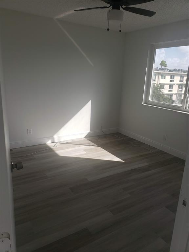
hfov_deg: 53.1
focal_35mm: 26
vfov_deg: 67.3
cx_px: 94
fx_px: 189
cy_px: 126
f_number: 2.4
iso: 50
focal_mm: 4.3
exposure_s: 1/505
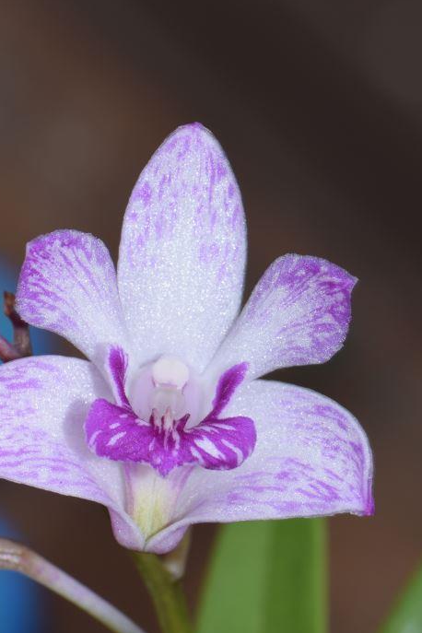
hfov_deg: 5.9
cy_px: 394
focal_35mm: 235
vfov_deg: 8.8
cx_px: 197
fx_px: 4127
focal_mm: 105
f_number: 16
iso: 100
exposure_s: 1/60
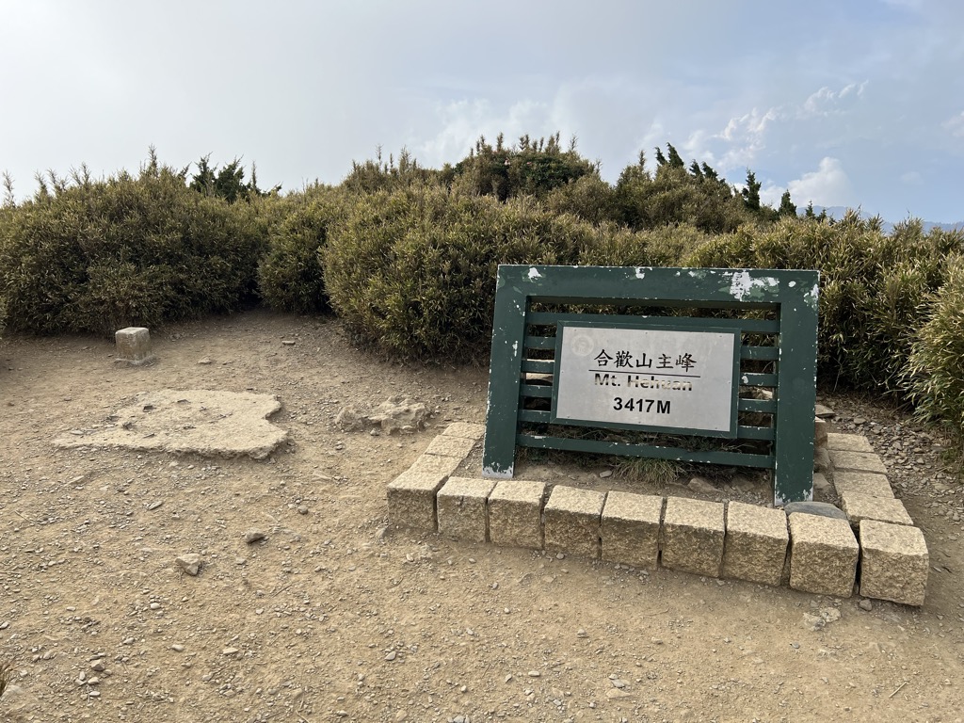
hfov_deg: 67.3
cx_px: 482
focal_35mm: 26
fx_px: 724
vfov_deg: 53.1
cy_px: 362
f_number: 1.5
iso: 50
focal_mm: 5.7
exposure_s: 1/3704
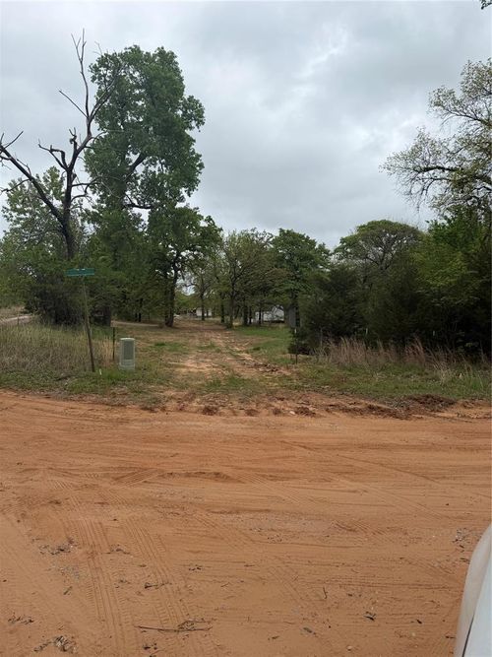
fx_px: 455
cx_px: 246
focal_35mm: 24
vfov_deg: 71.6
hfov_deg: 56.8
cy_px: 328
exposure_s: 1/2299
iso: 80
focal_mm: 6.76
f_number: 1.78
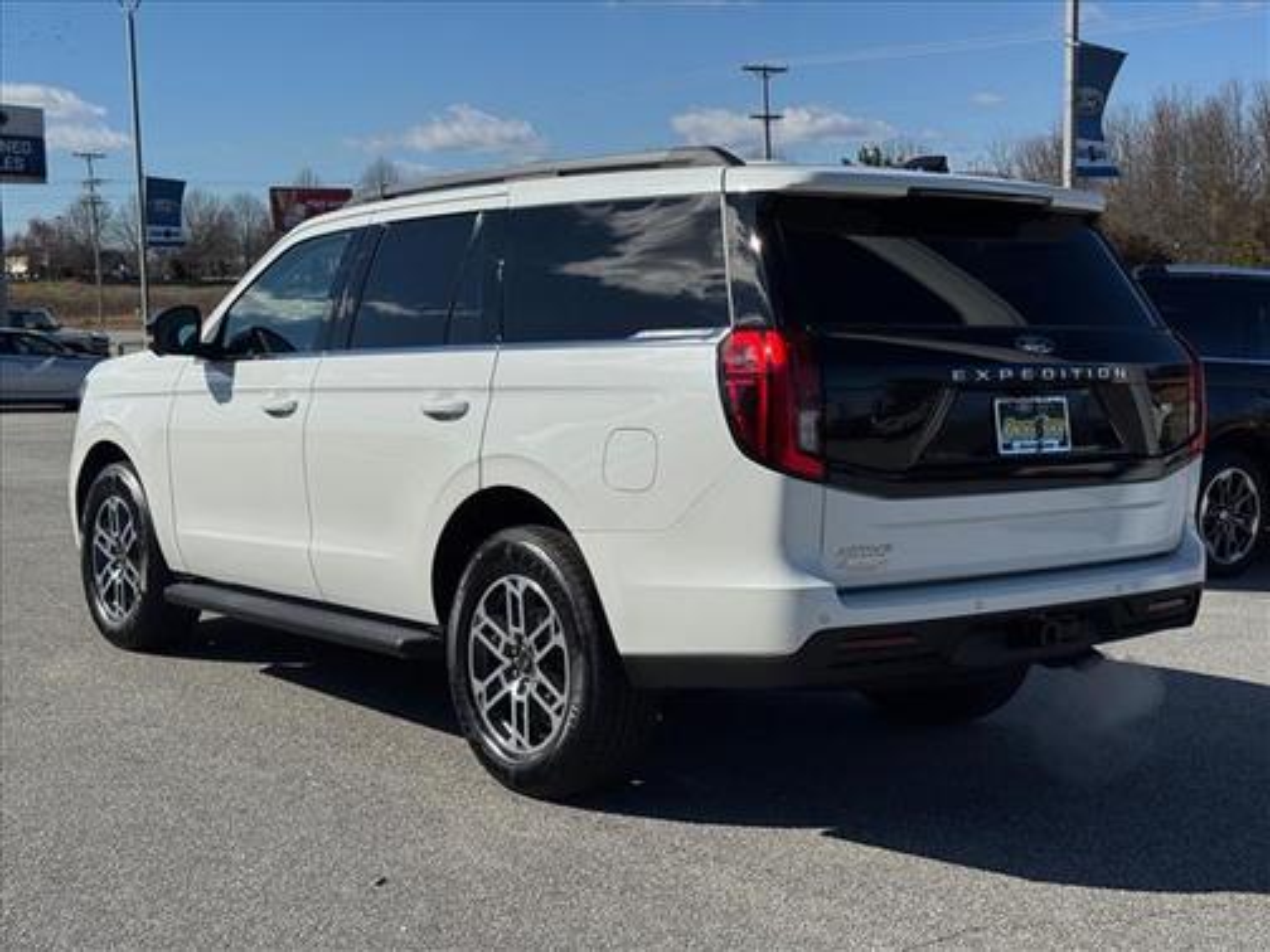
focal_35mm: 48
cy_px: 476
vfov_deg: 30.3
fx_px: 1761
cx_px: 635
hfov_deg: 39.7
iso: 64
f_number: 1.78
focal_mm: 6.76
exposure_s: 1/10526
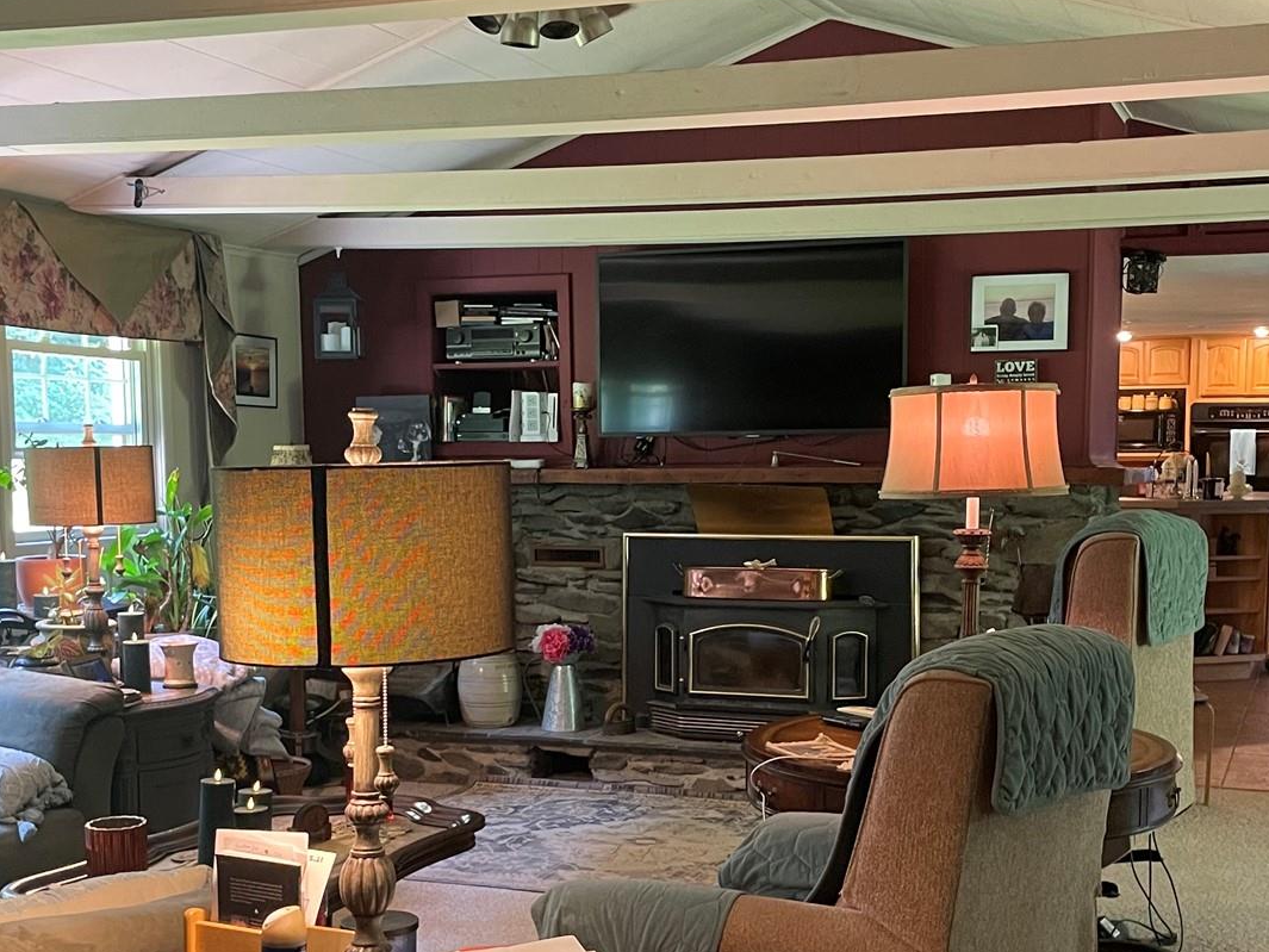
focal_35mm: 50
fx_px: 1833
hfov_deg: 38.2
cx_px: 627
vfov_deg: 29.0
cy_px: 616
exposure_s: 1/60
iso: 320
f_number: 1.6
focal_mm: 4.2
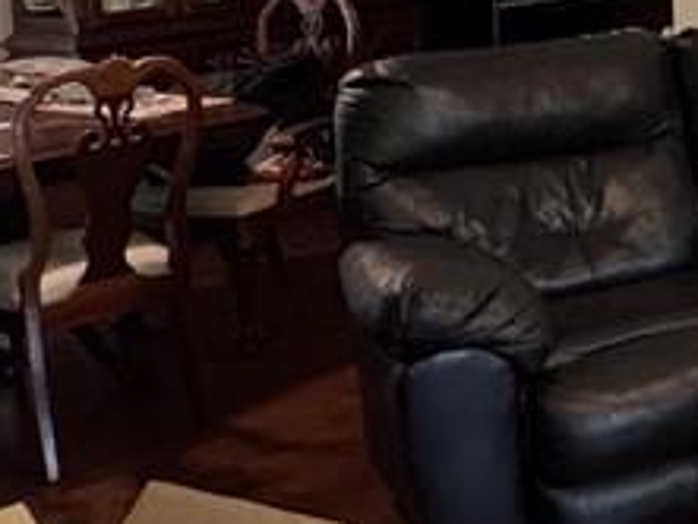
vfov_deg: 17.4
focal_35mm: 81
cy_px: -92
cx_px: 1146
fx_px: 1634
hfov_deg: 19.7
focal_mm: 2.22
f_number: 2.2
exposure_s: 1/60
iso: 400
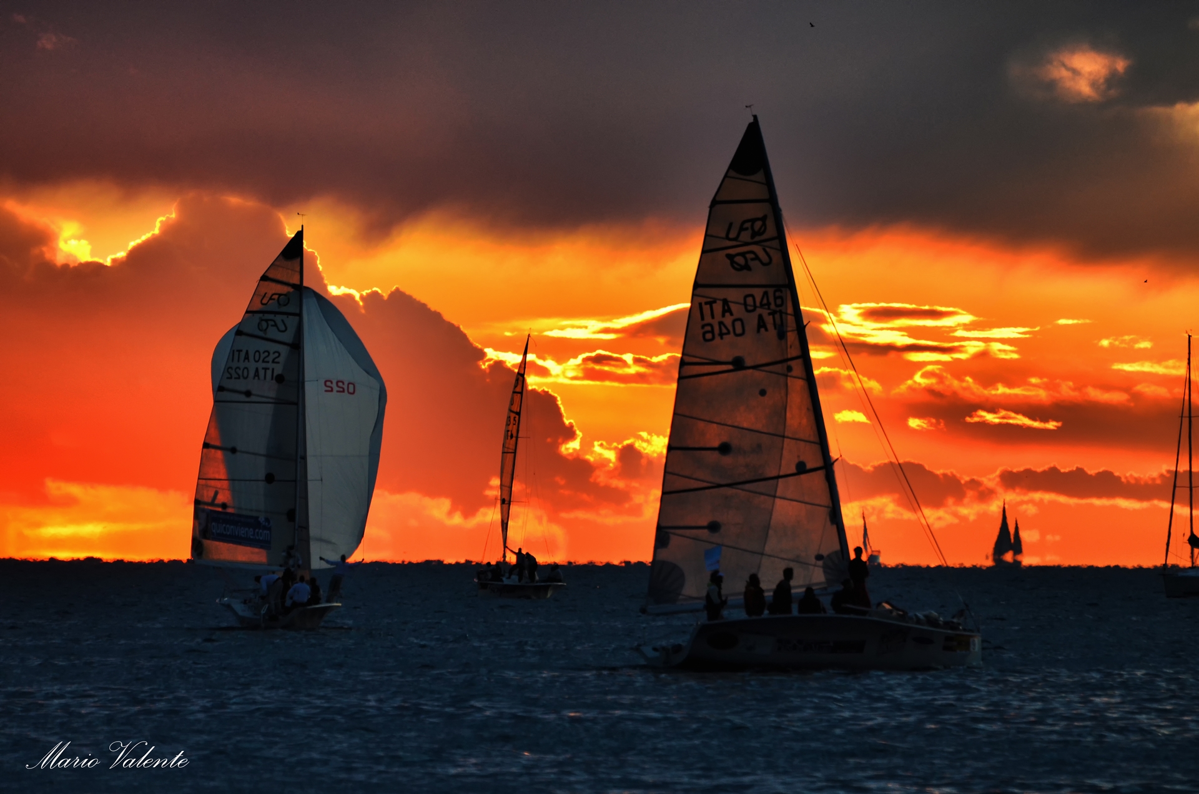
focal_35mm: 450
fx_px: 14958
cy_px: 397
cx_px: 600
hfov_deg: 4.6
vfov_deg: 3.0
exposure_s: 1/250
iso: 400
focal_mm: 300
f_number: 6.3
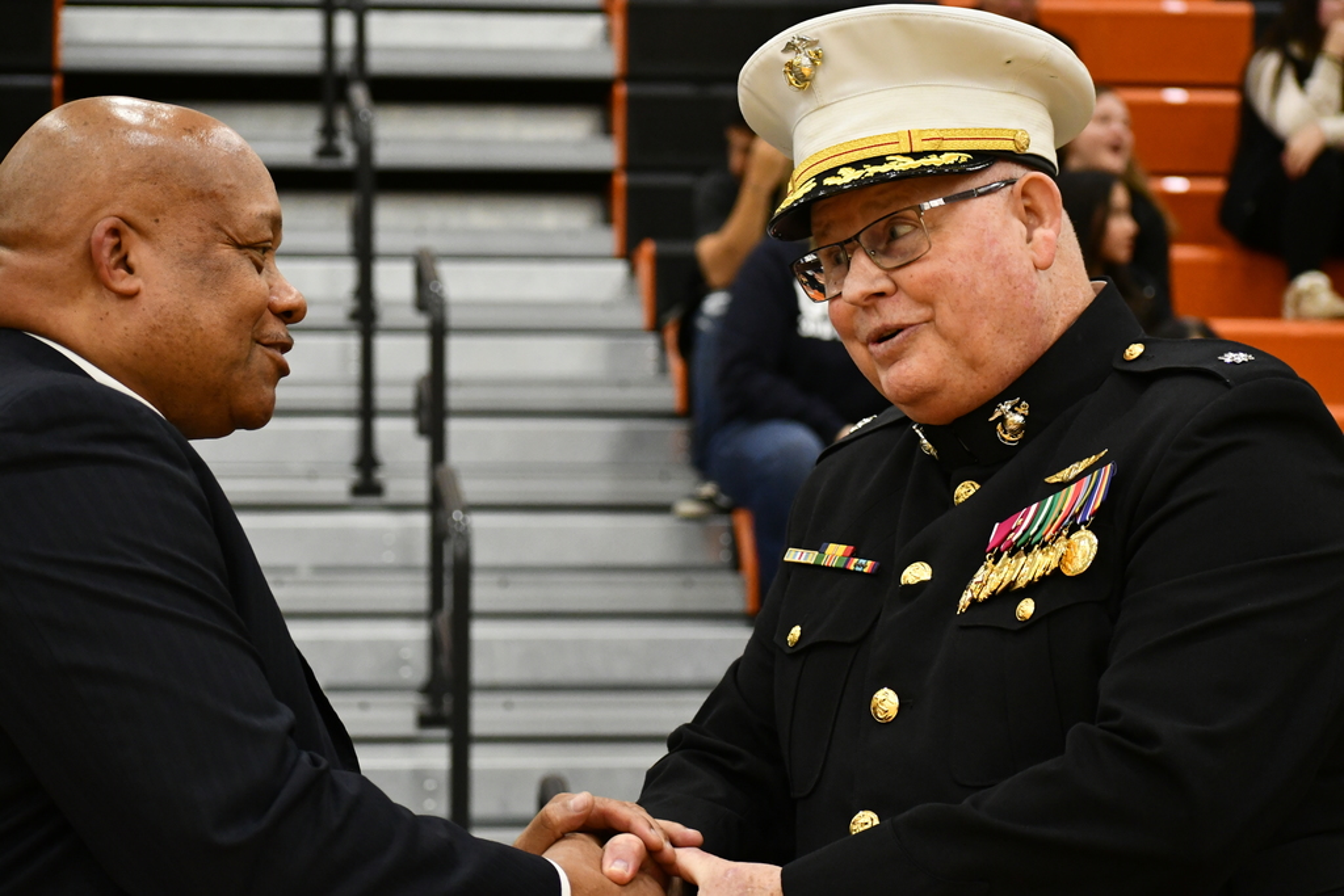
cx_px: 672
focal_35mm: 105
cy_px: 448
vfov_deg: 13.0
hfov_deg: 19.5
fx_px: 3920
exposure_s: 1/250
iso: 3200
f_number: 4.5
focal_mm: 70
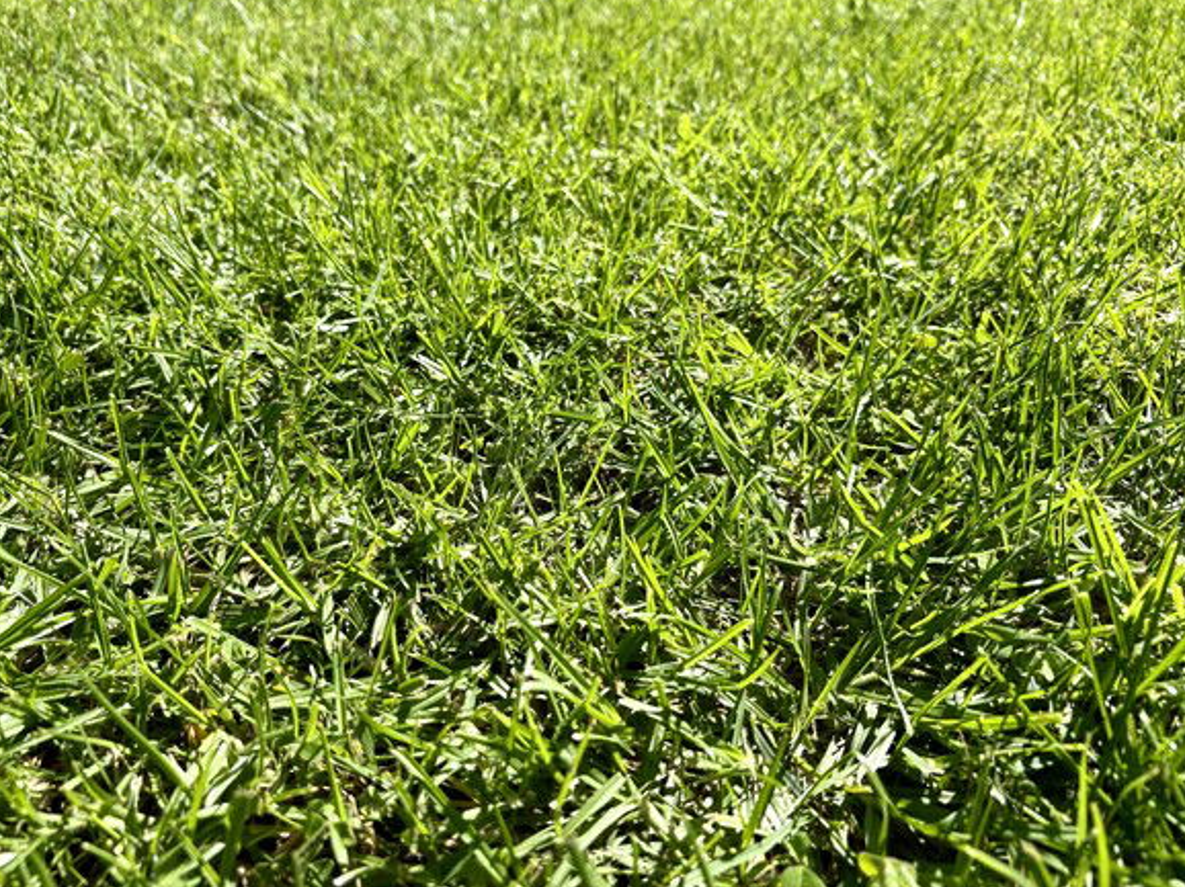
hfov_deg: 65.3
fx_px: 924
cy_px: 430
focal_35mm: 27
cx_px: 578
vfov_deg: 51.3
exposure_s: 1/2012
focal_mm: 5.96
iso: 50
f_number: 1.6
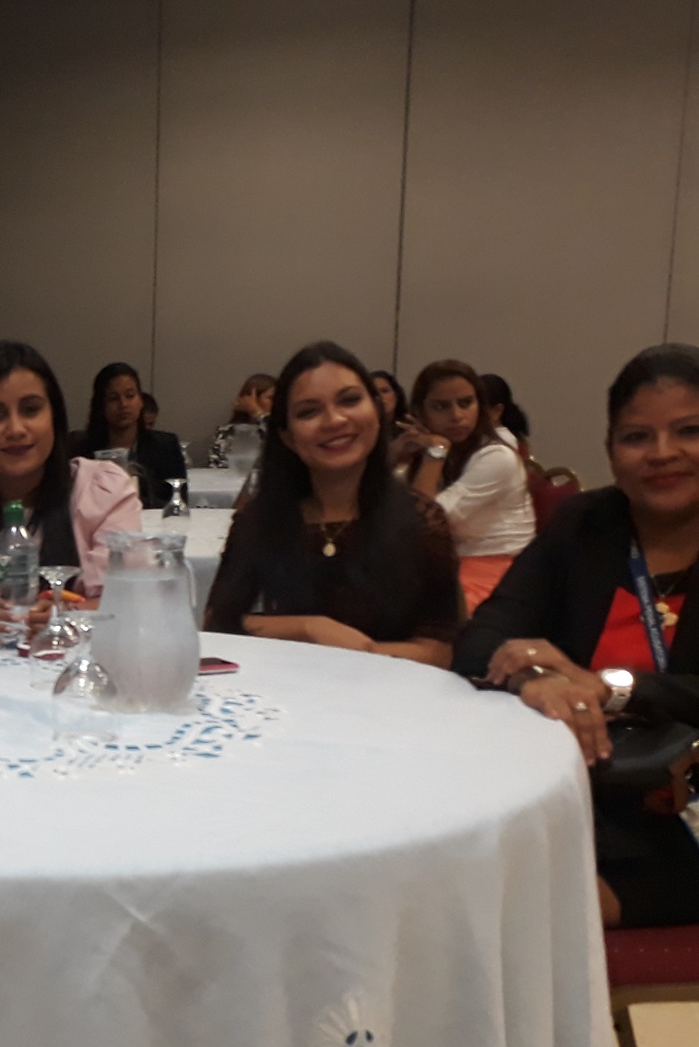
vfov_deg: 38.6
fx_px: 1484
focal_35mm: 51
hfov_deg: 23.7
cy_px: 666
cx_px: -179
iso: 125
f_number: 1.9
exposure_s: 1/30
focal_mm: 3.6
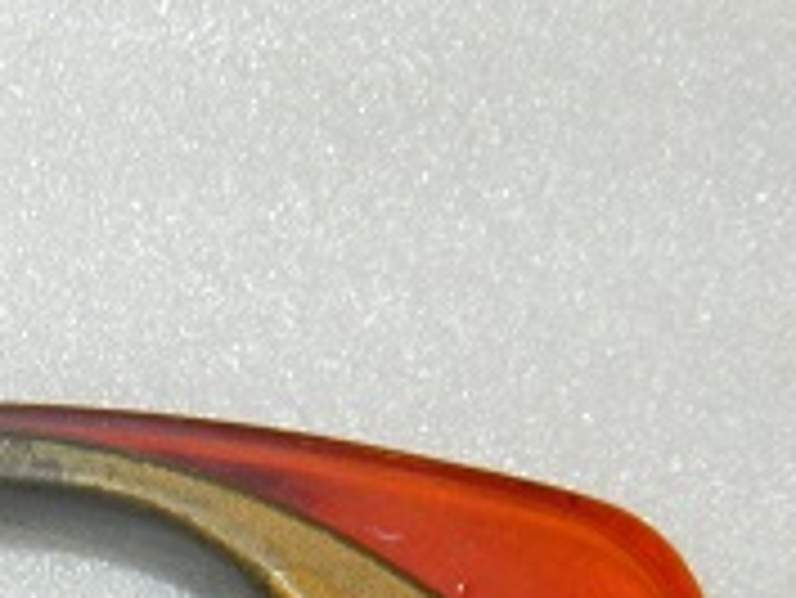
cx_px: -144
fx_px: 3958
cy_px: 1043
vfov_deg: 8.3
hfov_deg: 11.3
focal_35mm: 172
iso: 200
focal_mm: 8.4
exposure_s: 1/30
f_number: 3.6
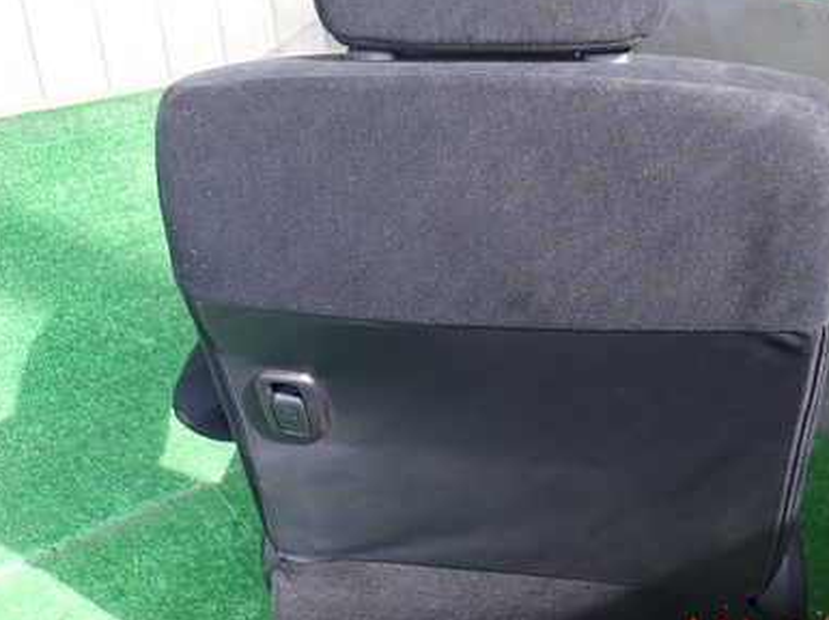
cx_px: 530
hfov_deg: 47.4
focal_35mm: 39
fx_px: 933
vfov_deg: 36.2
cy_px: 183
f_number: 2
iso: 200
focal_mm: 4.5
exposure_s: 1/125
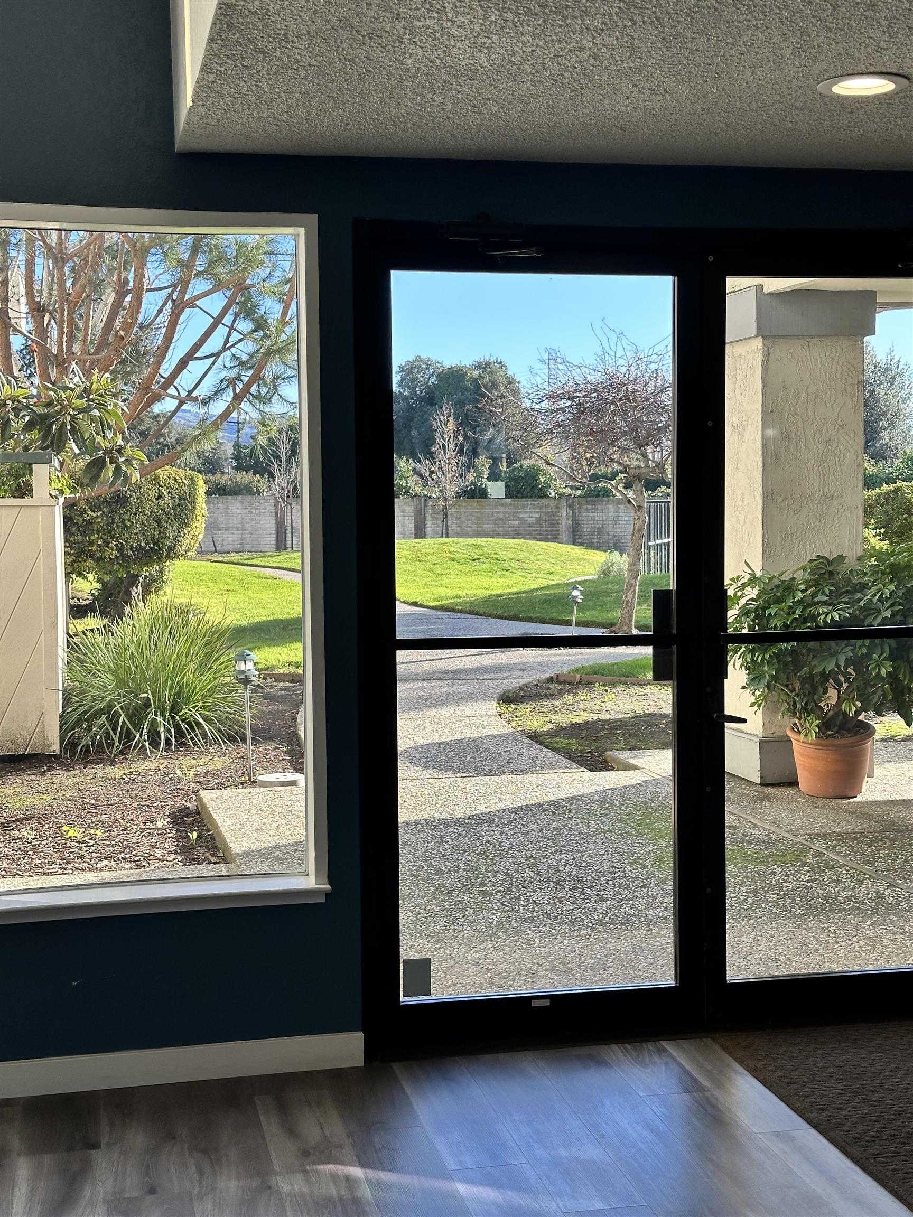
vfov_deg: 39.7
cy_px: 608
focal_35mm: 48
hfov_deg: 30.3
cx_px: 456
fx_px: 1688
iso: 64
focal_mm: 6.86
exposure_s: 1/785
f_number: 1.78
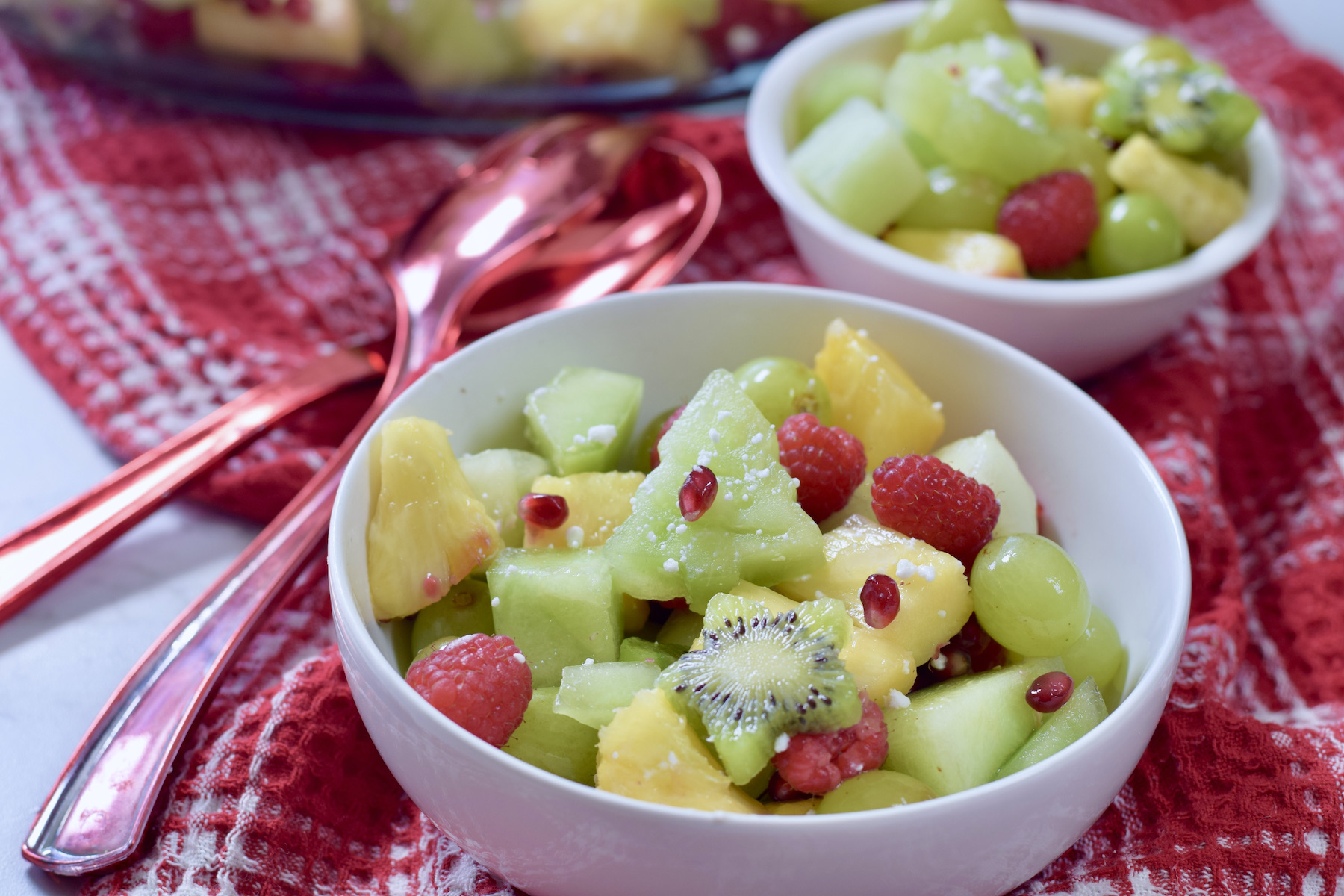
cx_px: 672
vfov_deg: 18.2
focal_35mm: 75
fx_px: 2800
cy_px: 448
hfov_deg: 27.0
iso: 200
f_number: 5
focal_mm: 50
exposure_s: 1/60
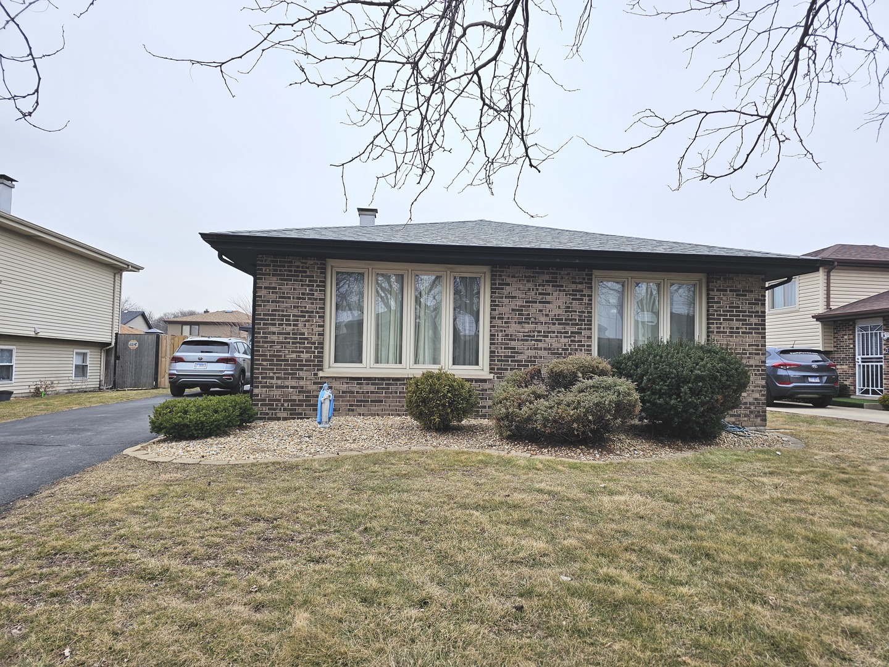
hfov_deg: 73.9
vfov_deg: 58.9
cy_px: 334
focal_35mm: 23
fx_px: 591
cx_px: 444
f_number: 1.7
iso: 12
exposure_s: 1/120
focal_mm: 6.3
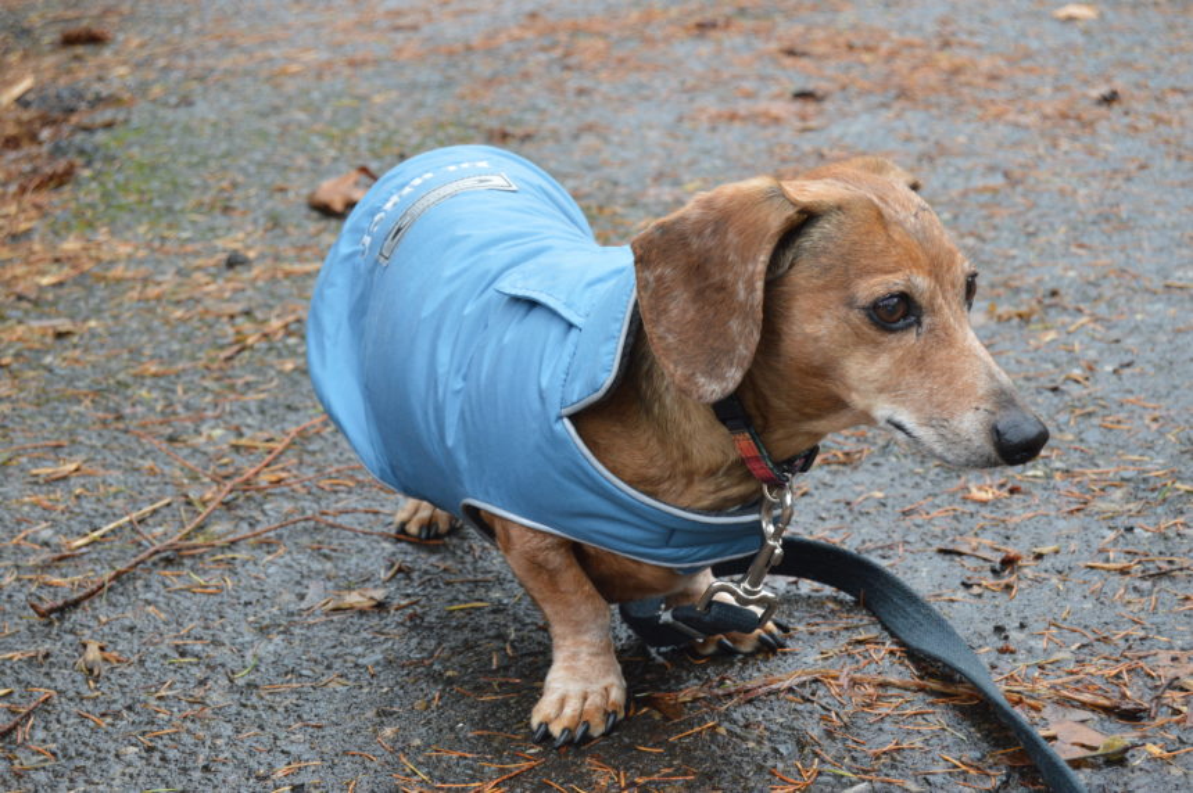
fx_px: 2732
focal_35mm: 82
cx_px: 596
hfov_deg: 24.6
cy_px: 396
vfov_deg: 16.5
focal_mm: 55
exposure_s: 1/60
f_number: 8
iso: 400
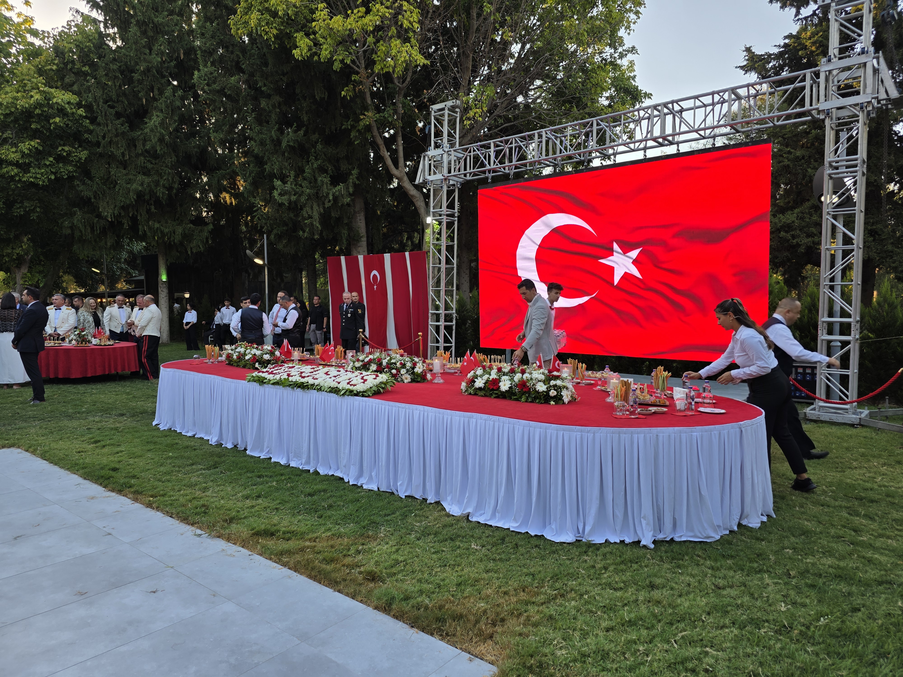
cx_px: 452
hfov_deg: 73.9
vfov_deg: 58.9
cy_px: 338
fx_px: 600
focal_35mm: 23
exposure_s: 1/133
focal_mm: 6.3
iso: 12
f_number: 1.7
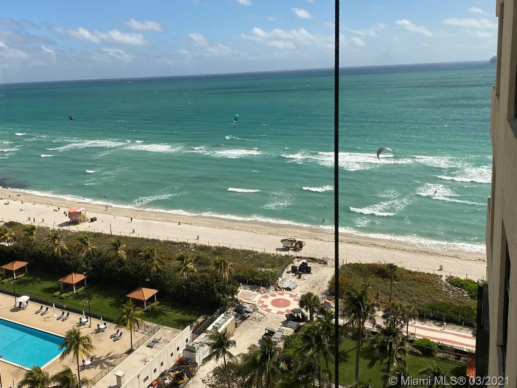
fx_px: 478
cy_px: 150
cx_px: 200
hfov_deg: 56.3
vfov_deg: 43.9
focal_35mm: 32
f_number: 1.8
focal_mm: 4.25
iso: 32
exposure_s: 1/2890
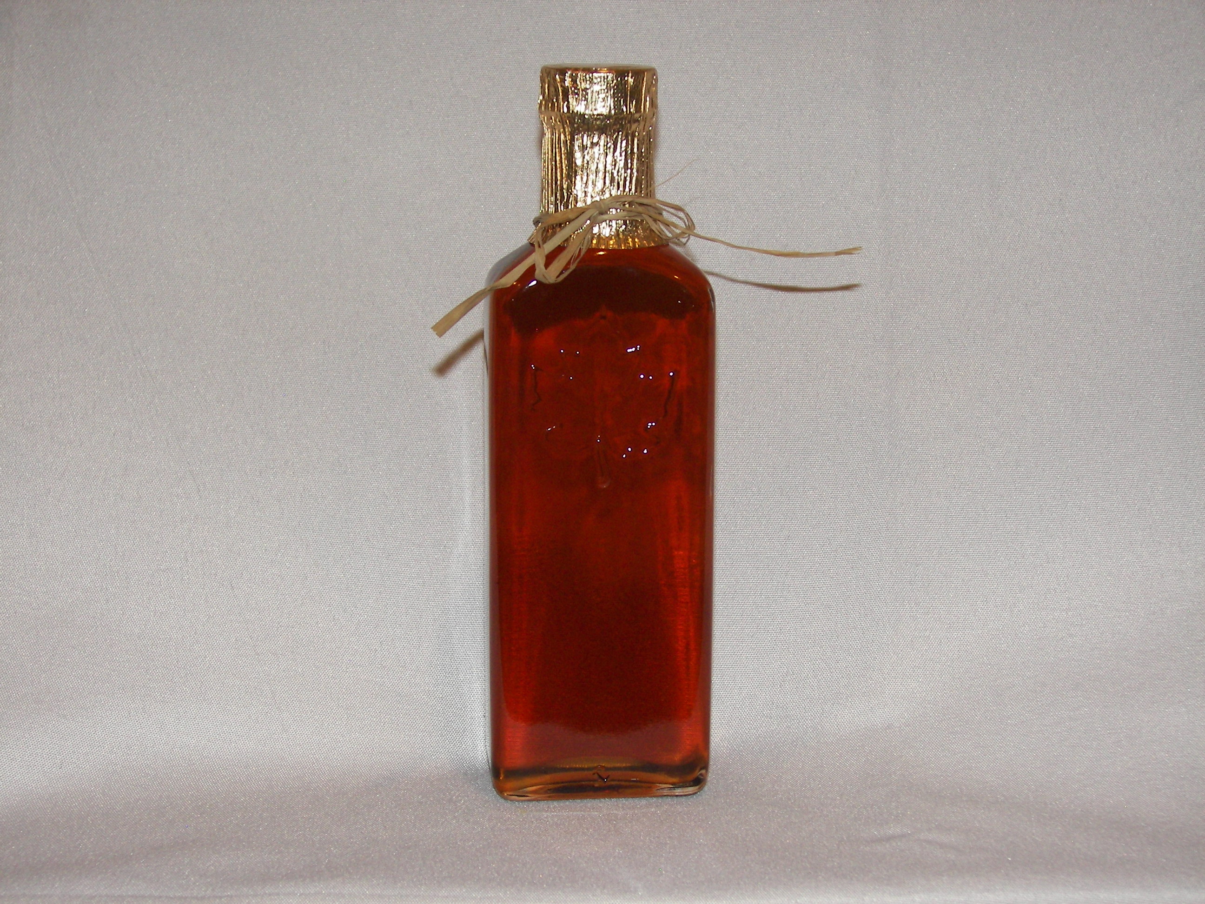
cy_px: 452
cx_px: 602
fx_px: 2750
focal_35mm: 79
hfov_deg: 24.7
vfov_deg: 18.7
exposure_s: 1/40
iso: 100
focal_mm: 13
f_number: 2.8
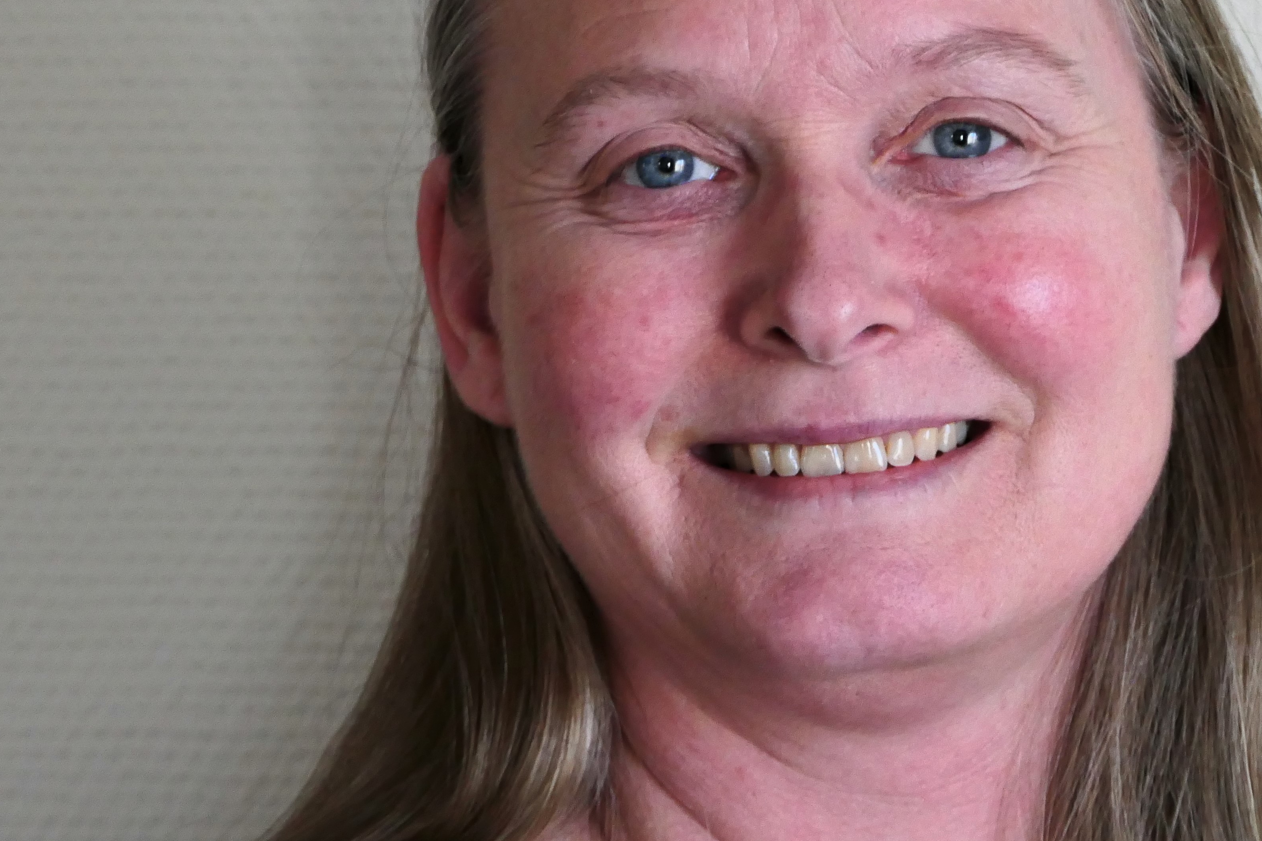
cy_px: 292
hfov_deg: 5.6
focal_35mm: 367
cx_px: 881
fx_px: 12864
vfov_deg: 3.7
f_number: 4.4
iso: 1000
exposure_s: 1/100
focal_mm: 77.7
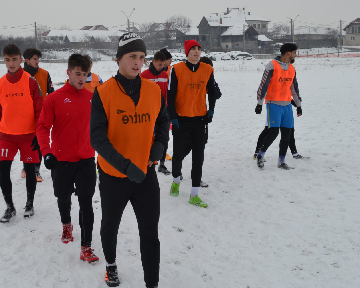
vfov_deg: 30.8
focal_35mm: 49
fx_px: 522
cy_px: 132
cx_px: 139
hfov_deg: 37.8
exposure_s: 1/200
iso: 100
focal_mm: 22
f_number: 7.1
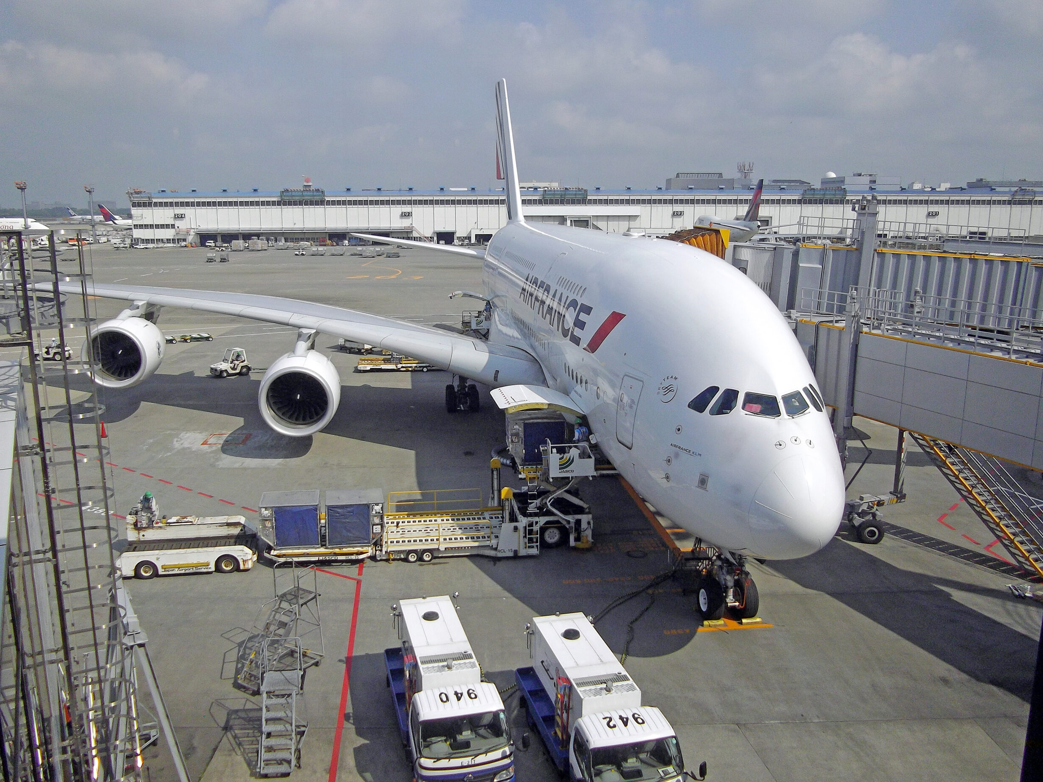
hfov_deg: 63.4
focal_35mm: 28
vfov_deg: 49.7
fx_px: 844
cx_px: 508
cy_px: 385
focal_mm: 4.9
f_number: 3.2
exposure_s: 1/800
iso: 100
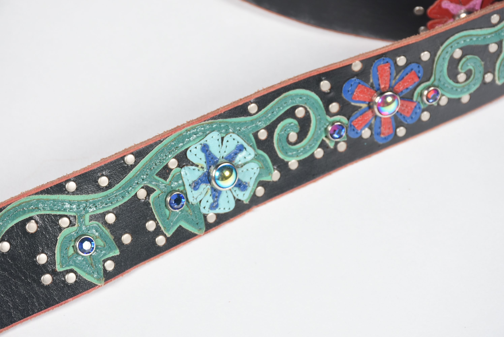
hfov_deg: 15.2
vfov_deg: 10.2
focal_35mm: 135
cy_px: 168
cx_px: 252
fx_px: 1891
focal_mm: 90
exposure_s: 1/125
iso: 200
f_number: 10
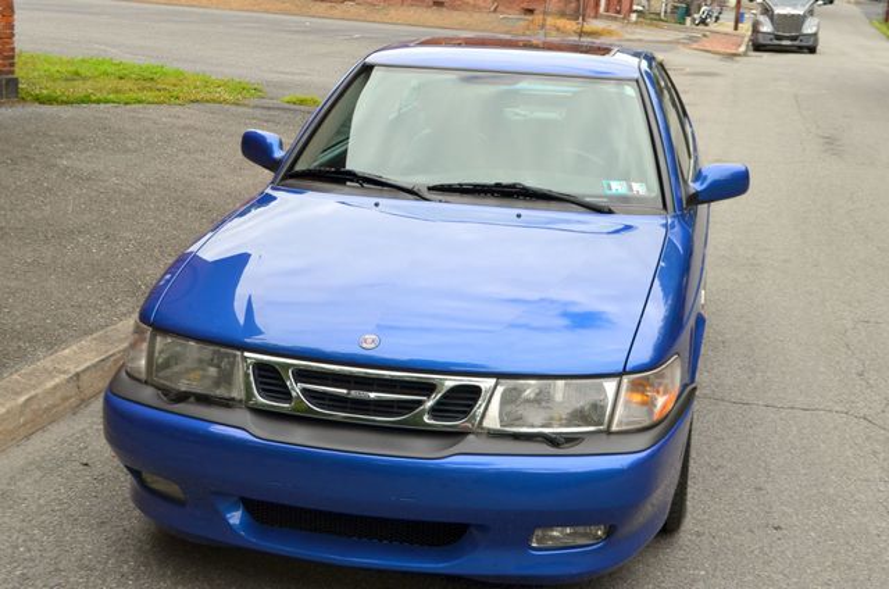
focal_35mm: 51
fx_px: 1257
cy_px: 294
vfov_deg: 26.4
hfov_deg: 39.0
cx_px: 444
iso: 180
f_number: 8
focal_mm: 34
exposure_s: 1/250
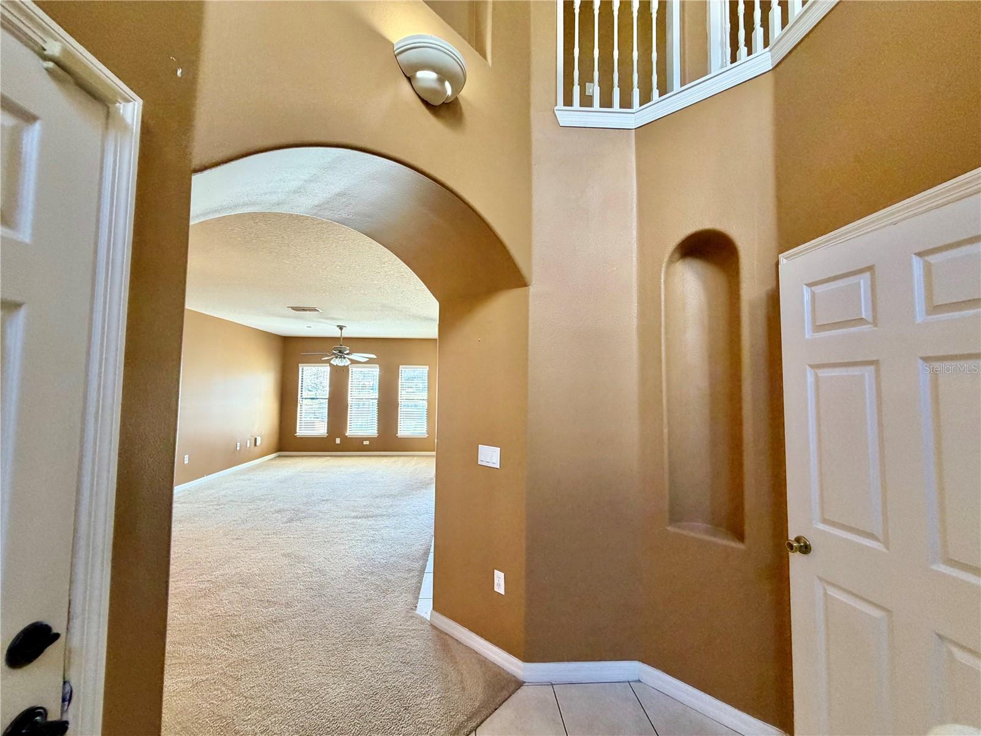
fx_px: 397
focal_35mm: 14
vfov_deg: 85.7
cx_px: 490
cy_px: 368
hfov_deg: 102.1
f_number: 2.2
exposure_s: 1/60
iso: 250
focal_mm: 2.22
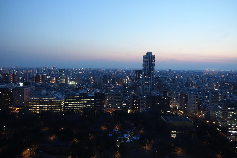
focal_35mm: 24
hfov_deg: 73.7
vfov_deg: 53.1
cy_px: 79
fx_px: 158
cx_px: 118
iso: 800
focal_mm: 8.8
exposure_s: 1/30
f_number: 1.8
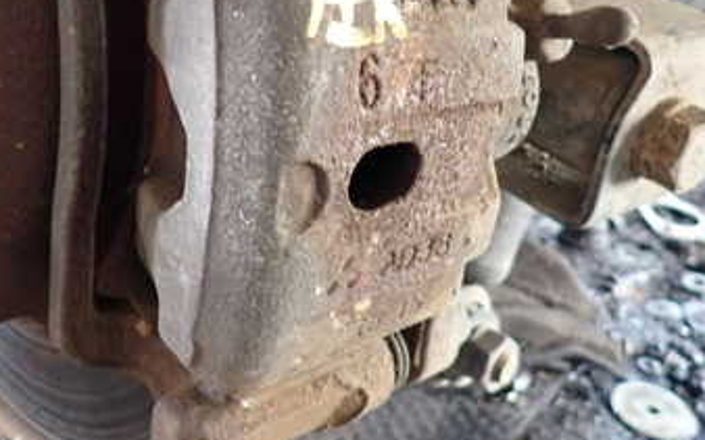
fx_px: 903
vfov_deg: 26.8
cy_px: 73
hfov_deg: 42.6
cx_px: 302
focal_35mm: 47
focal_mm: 4.5
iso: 200
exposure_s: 1/30
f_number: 2
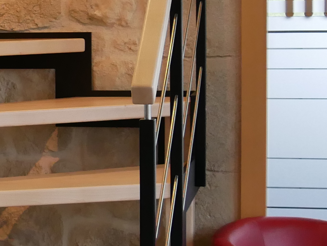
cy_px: 112
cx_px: -28
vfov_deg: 11.5
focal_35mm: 129
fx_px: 1219
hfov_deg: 14.9
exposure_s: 1/60
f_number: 3.5
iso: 800
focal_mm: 14
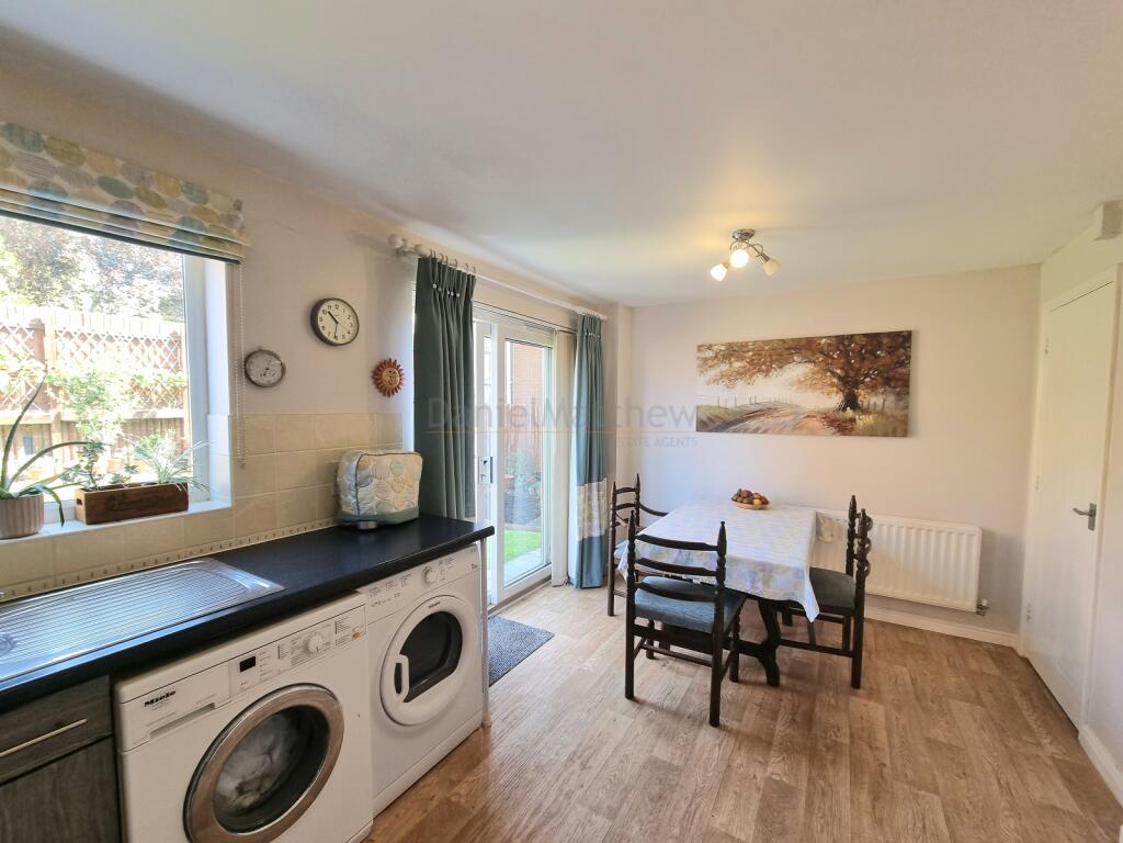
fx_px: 422
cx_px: 562
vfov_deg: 89.9
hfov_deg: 106.2
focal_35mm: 13
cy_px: 422
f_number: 2.2
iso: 64
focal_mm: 2.2
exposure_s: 1/50
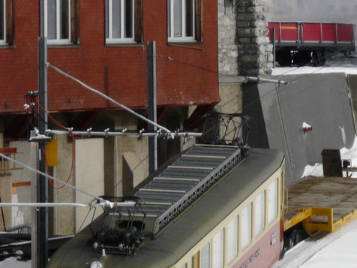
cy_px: 232
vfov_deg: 3.6
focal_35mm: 416
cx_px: 219
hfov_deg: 4.8
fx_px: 4290
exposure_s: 1/800
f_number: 8
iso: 100
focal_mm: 32.5
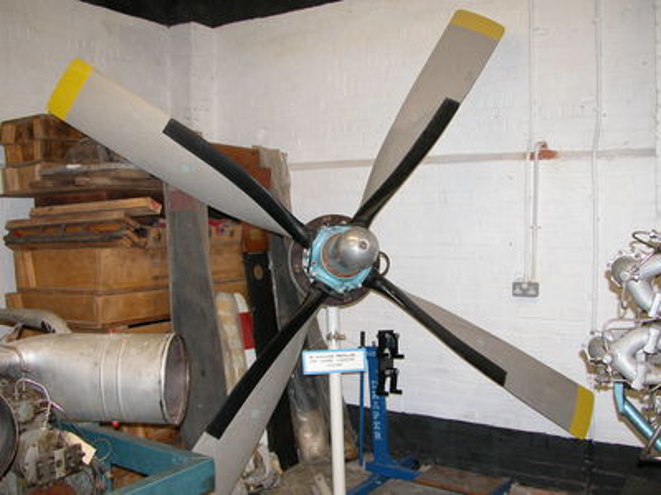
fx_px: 668
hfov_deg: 52.6
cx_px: 330
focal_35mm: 35
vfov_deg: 40.7
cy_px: 248
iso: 200
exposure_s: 1/60
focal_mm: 8.9
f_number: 2.8
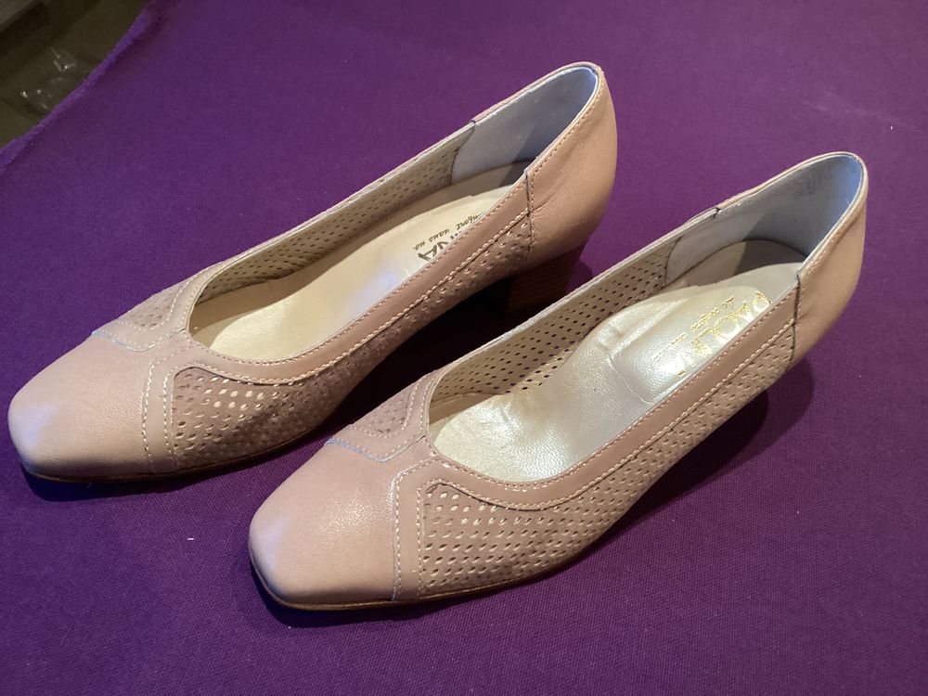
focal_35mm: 31
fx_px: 831
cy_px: 348
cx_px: 464
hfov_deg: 58.4
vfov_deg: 45.4
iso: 400
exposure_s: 1/25
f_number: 2.4
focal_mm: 3.3
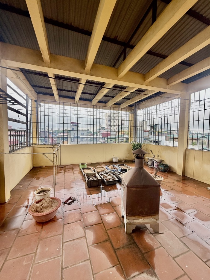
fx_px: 113
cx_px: 105
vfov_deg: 102.1
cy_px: 140
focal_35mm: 14
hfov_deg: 85.7
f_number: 2.2
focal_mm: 2.22
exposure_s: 1/498
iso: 50
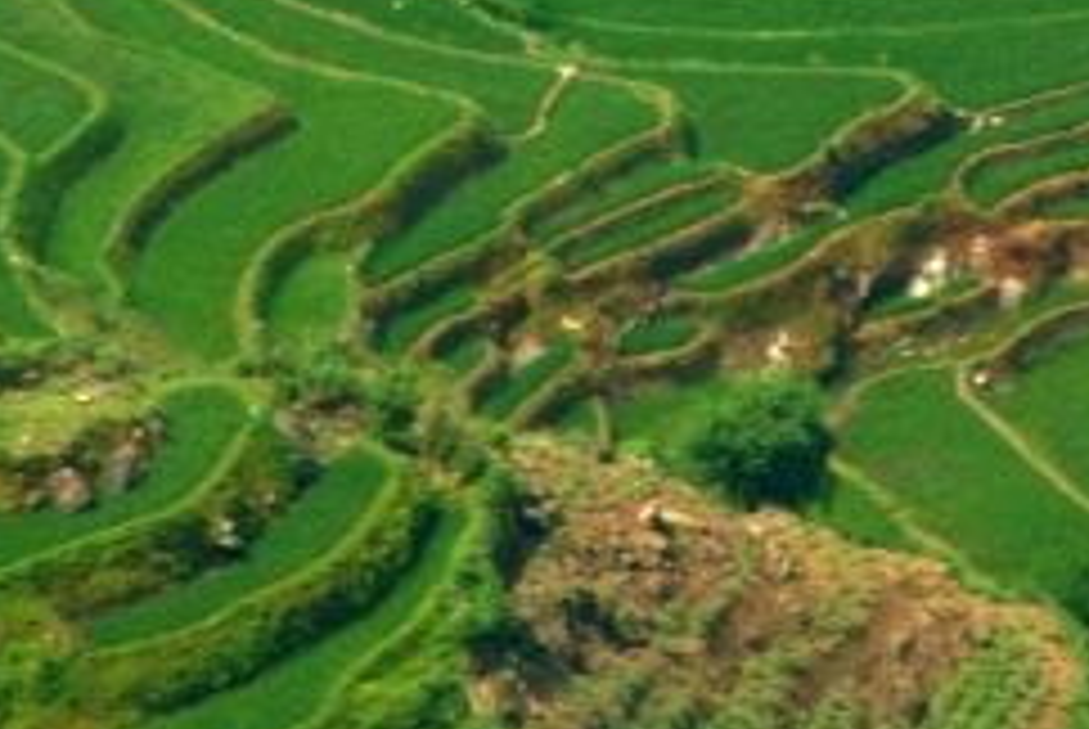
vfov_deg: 1.4
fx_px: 30074
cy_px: -371
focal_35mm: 993
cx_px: 526
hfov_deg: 2.1
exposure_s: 1/180
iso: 100
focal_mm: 200
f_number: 6.3
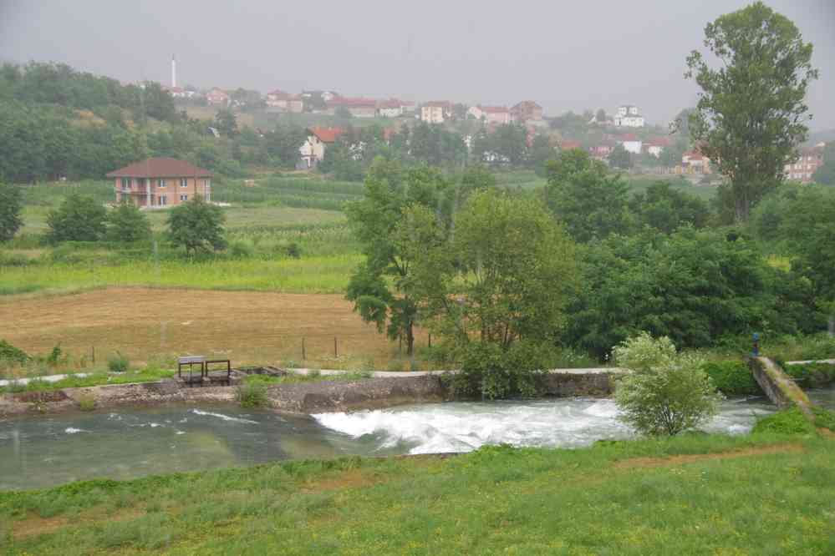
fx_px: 1350
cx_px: 418
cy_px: 278
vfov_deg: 23.3
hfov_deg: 34.4
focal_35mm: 58
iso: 400
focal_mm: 38.8
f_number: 7.1
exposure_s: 1/60
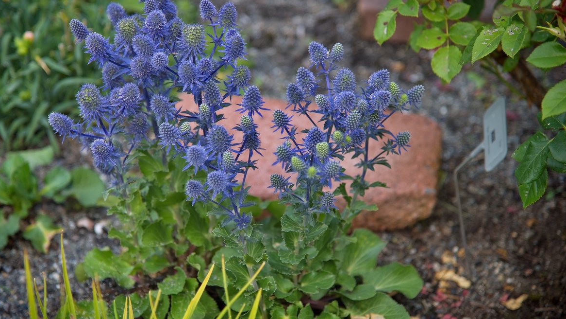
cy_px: 145
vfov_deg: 8.8
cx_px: 257
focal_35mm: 138
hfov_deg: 15.6
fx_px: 2071
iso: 250
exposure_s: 1/250
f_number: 4
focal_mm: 120
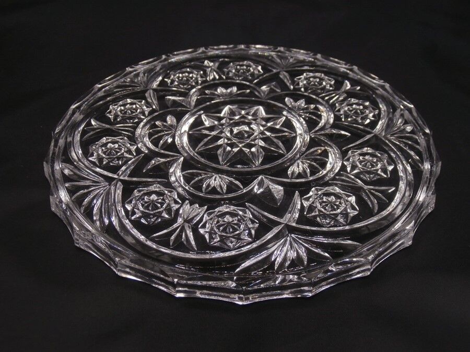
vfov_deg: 37.7
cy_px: 176
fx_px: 516
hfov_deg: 49.0
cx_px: 235
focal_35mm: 38
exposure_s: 1/200
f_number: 3.9
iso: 100
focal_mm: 6.67
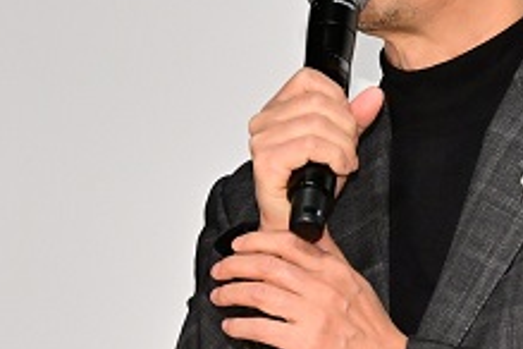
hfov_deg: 5.0
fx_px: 5970
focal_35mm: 411
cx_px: 447
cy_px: 282
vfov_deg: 3.3
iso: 2500
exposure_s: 1/200
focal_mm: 83
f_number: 6.3
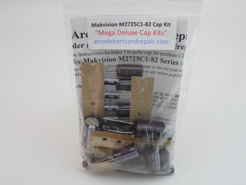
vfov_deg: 28.6
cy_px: 92
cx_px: 123
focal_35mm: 51
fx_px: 362
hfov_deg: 37.5
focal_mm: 9.1
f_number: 4.9
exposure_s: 1/30
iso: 140
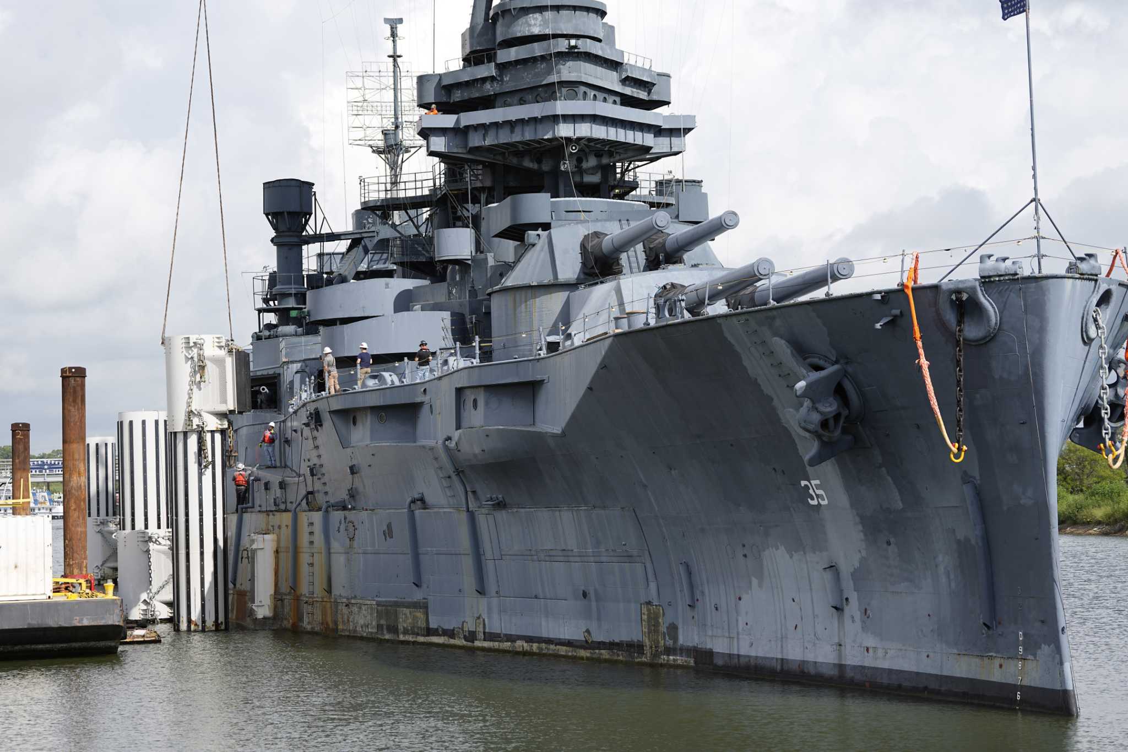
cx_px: 564
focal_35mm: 89
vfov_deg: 15.4
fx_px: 2788
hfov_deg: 22.9
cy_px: 376
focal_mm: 89
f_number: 2.8
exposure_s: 1/2000
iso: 100
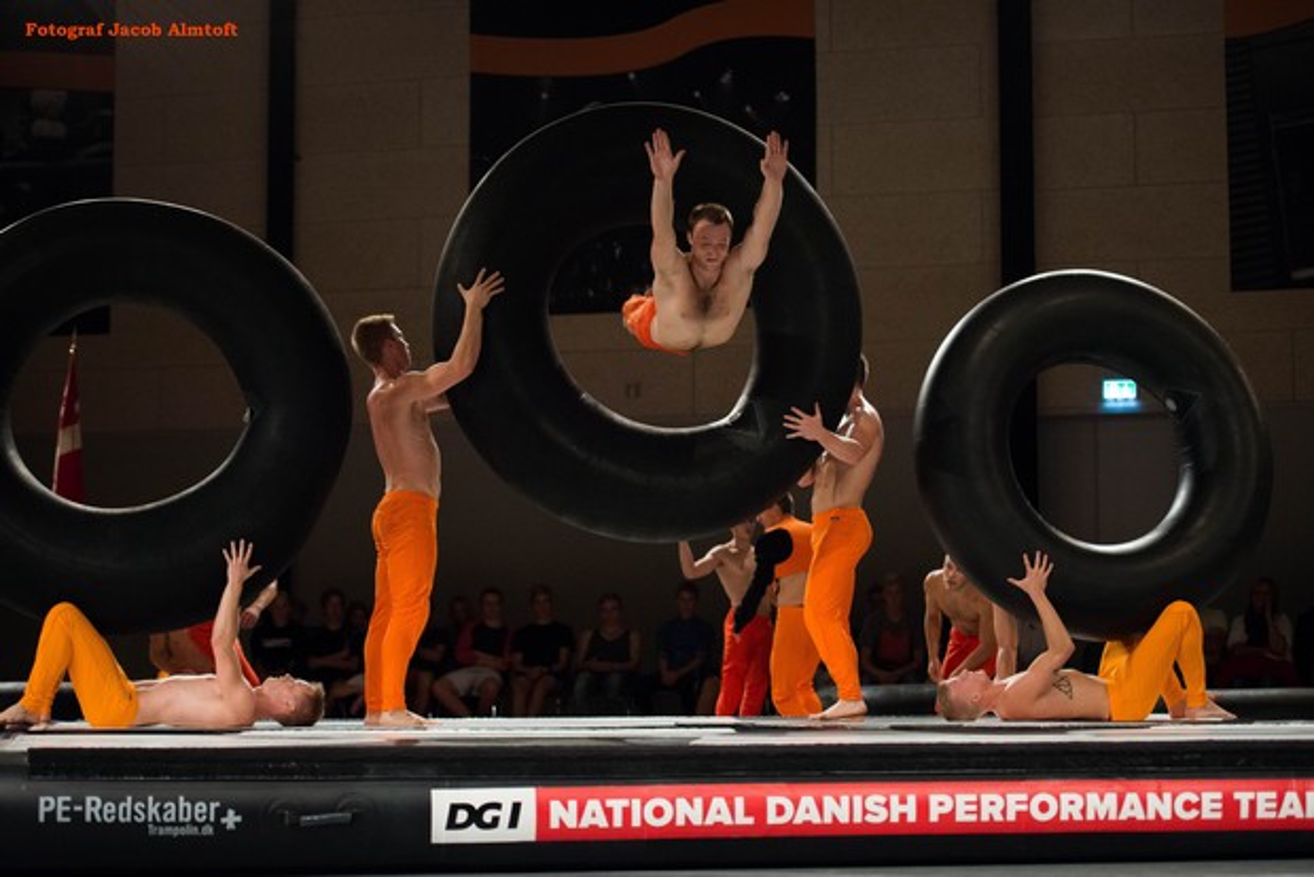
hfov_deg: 28.8
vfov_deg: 19.5
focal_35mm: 70
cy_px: 438
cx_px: 657
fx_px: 2556
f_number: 2.8
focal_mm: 70
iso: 3200
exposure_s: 1/400
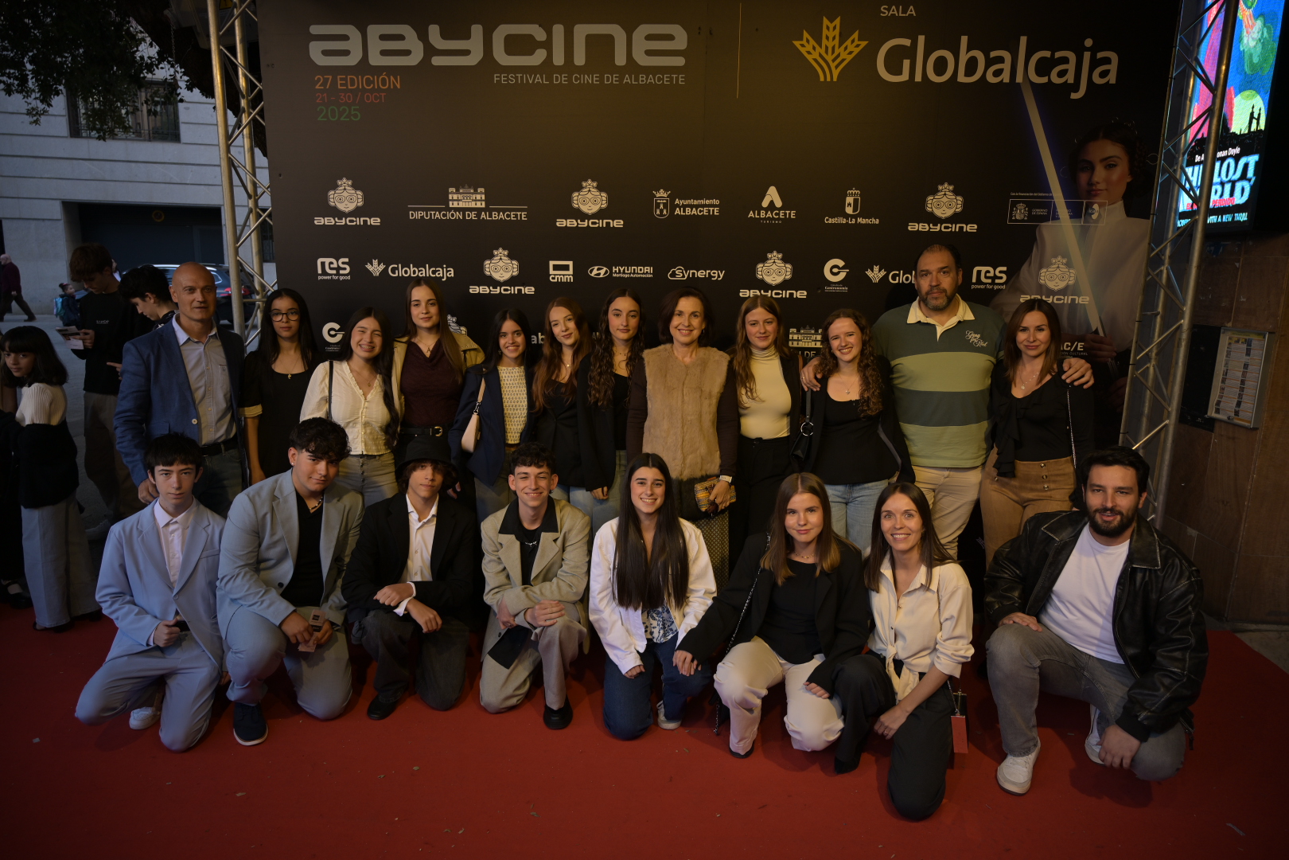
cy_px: 430
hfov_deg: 73.7
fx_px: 859
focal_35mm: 24
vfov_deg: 53.1
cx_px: 644
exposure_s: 1/160
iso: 200
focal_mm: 24
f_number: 4
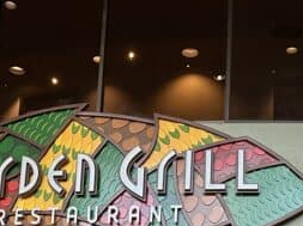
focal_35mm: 76
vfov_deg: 18.3
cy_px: 273
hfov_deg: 25.7
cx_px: 152
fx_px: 664
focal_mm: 6.86
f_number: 1.78
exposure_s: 1/60
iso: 500
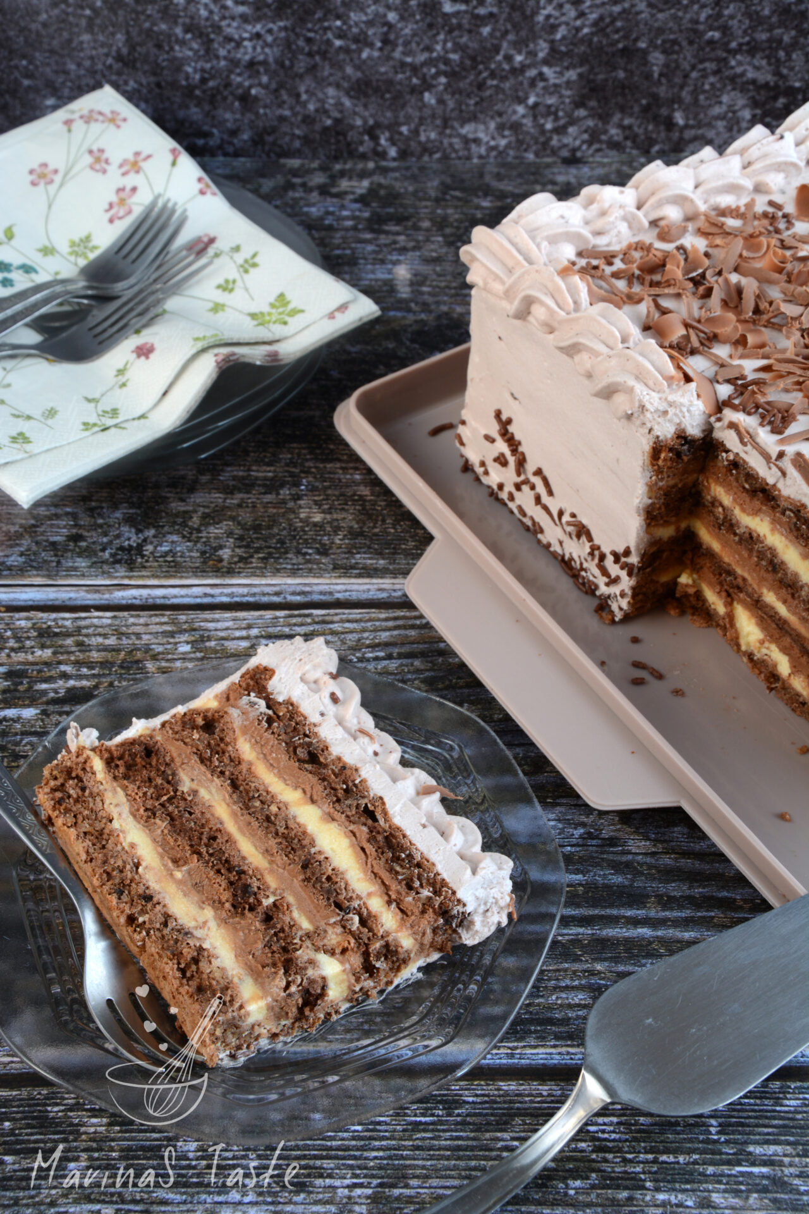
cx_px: 404
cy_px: 607
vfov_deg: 29.9
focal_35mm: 68
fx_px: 2275
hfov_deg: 20.2
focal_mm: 45
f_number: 13
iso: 100
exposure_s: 1.3
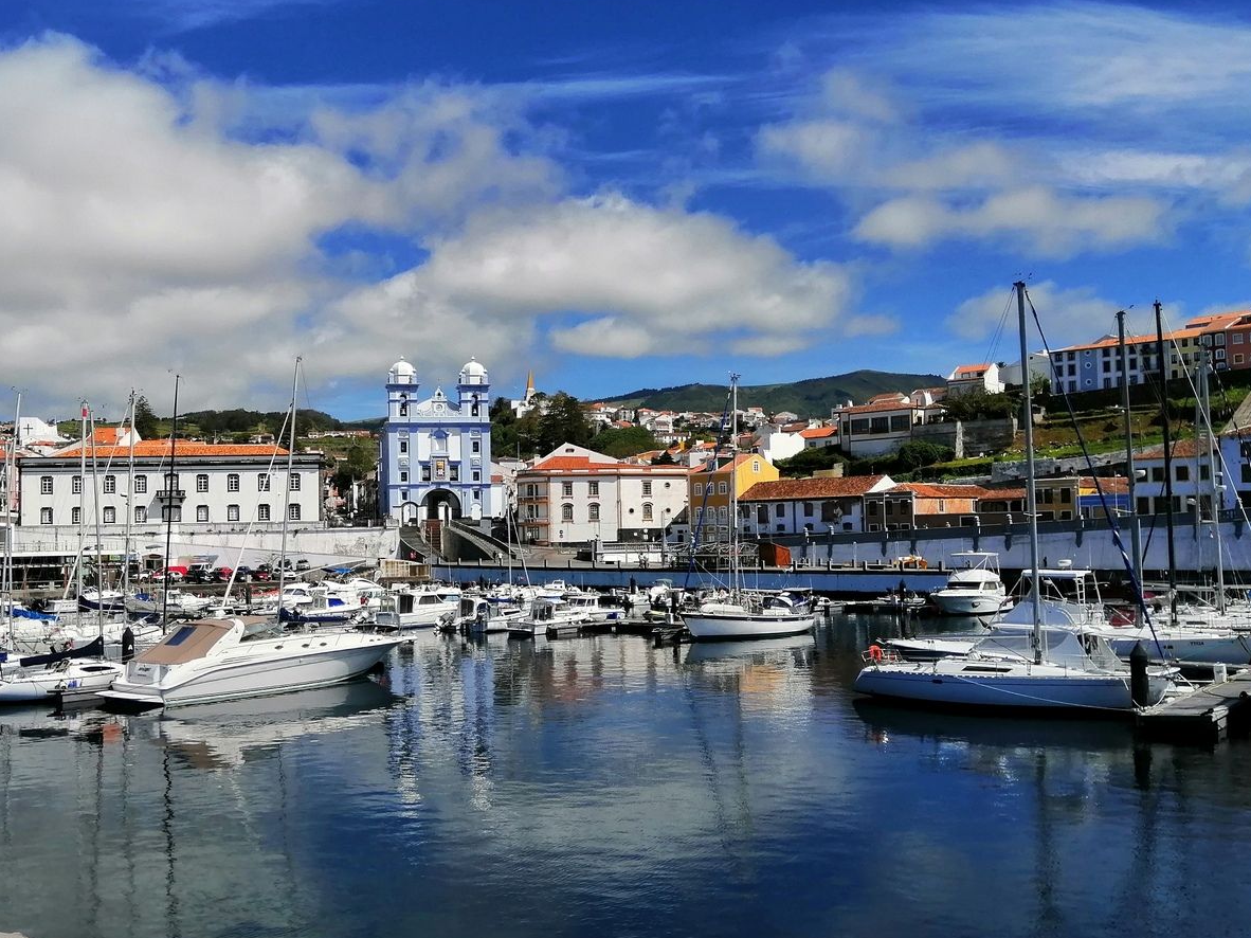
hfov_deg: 55.2
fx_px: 1192
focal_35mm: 33
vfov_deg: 42.9
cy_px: 482
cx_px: 536
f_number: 1.8
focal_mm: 3.6
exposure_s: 1/3356
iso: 50
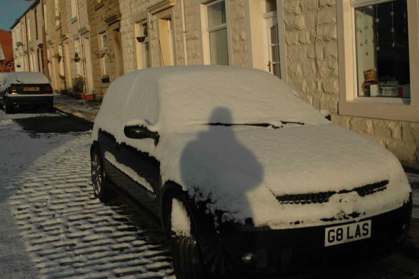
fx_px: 488
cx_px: 210
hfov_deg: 46.4
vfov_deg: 31.8
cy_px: 140
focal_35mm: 42
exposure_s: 1/400
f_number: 10
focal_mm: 28
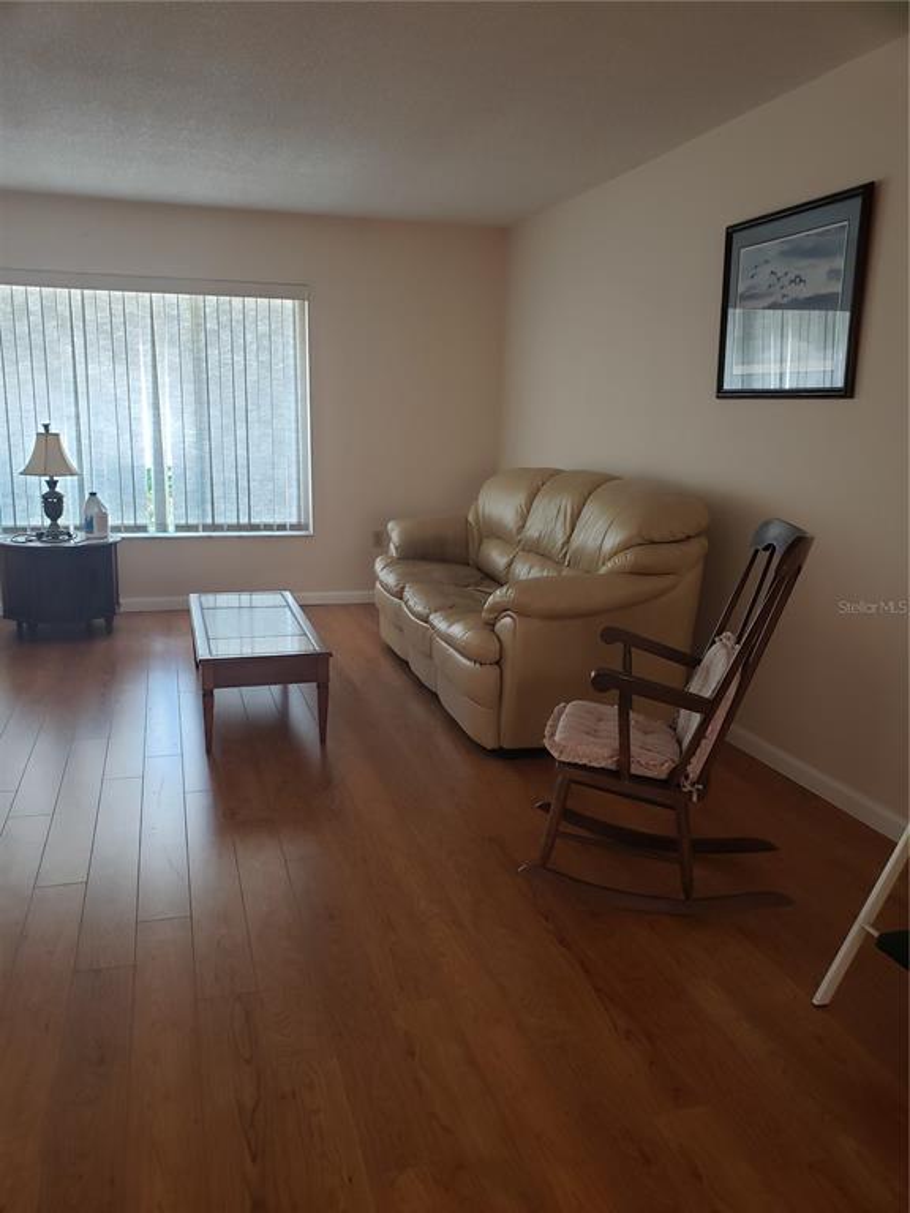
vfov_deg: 67.3
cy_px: 606
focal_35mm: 26
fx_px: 911
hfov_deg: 53.1
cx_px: 455
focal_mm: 4.3
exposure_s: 1/60
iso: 200
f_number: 2.4
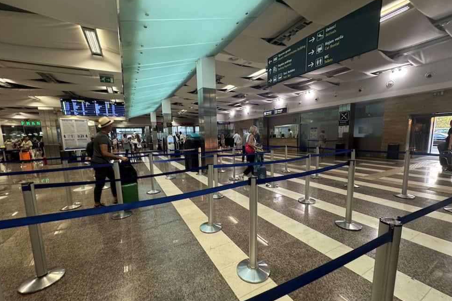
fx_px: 188
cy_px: 160
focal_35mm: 15
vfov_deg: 77.2
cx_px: 230
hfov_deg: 100.4
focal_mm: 2.2
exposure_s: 1/50
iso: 200
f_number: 2.2
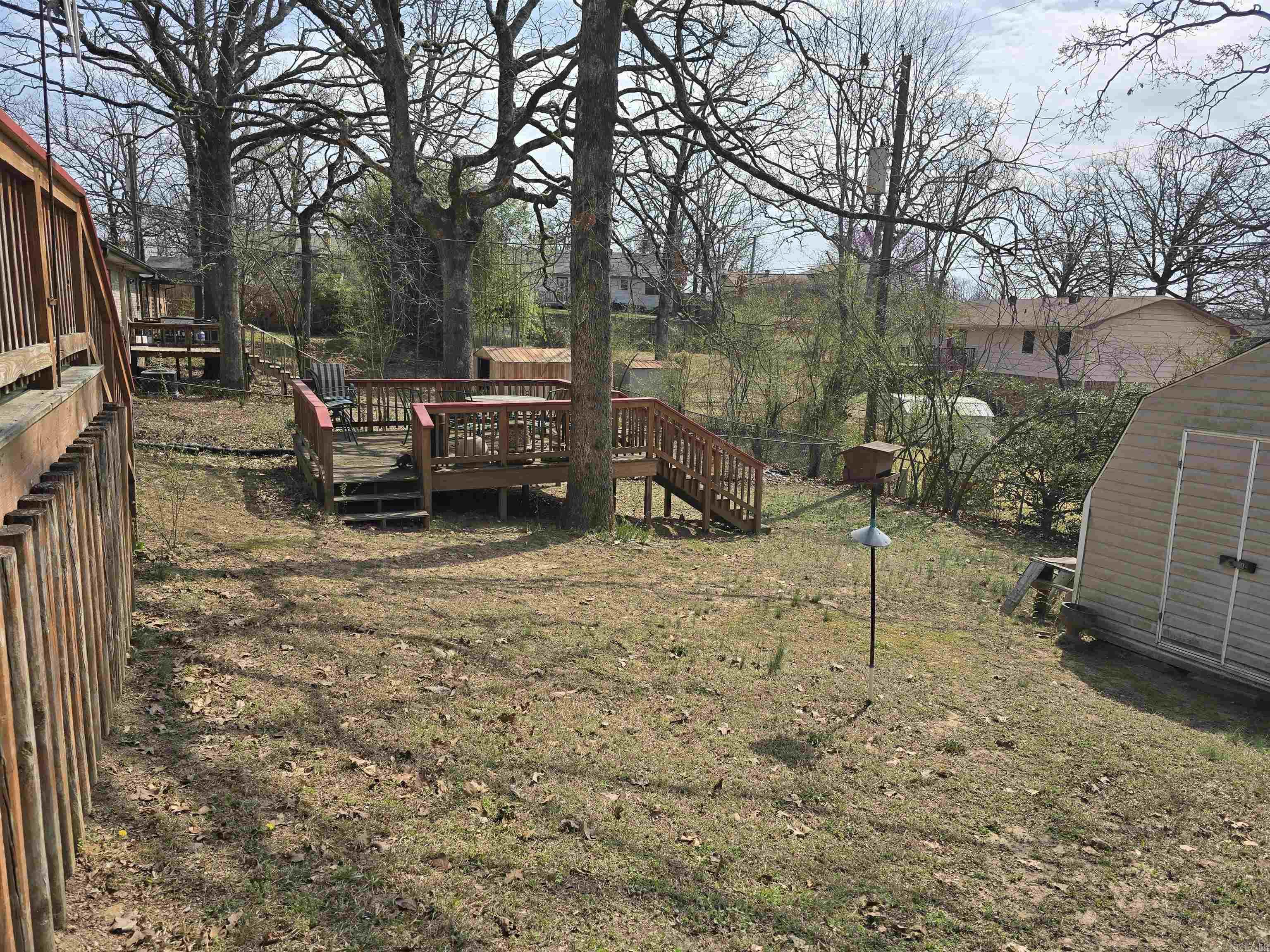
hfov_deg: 73.9
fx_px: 844
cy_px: 476
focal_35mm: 23
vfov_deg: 58.9
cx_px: 635
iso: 12
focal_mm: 6.3
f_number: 1.7
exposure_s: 1/1081
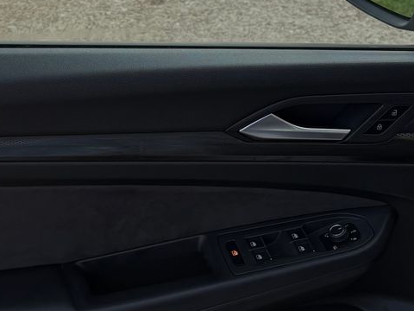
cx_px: 43
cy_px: 84
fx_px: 957
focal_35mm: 80
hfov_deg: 23.8
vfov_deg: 18.3
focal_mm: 6.76
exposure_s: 1/291
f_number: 1.78
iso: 80
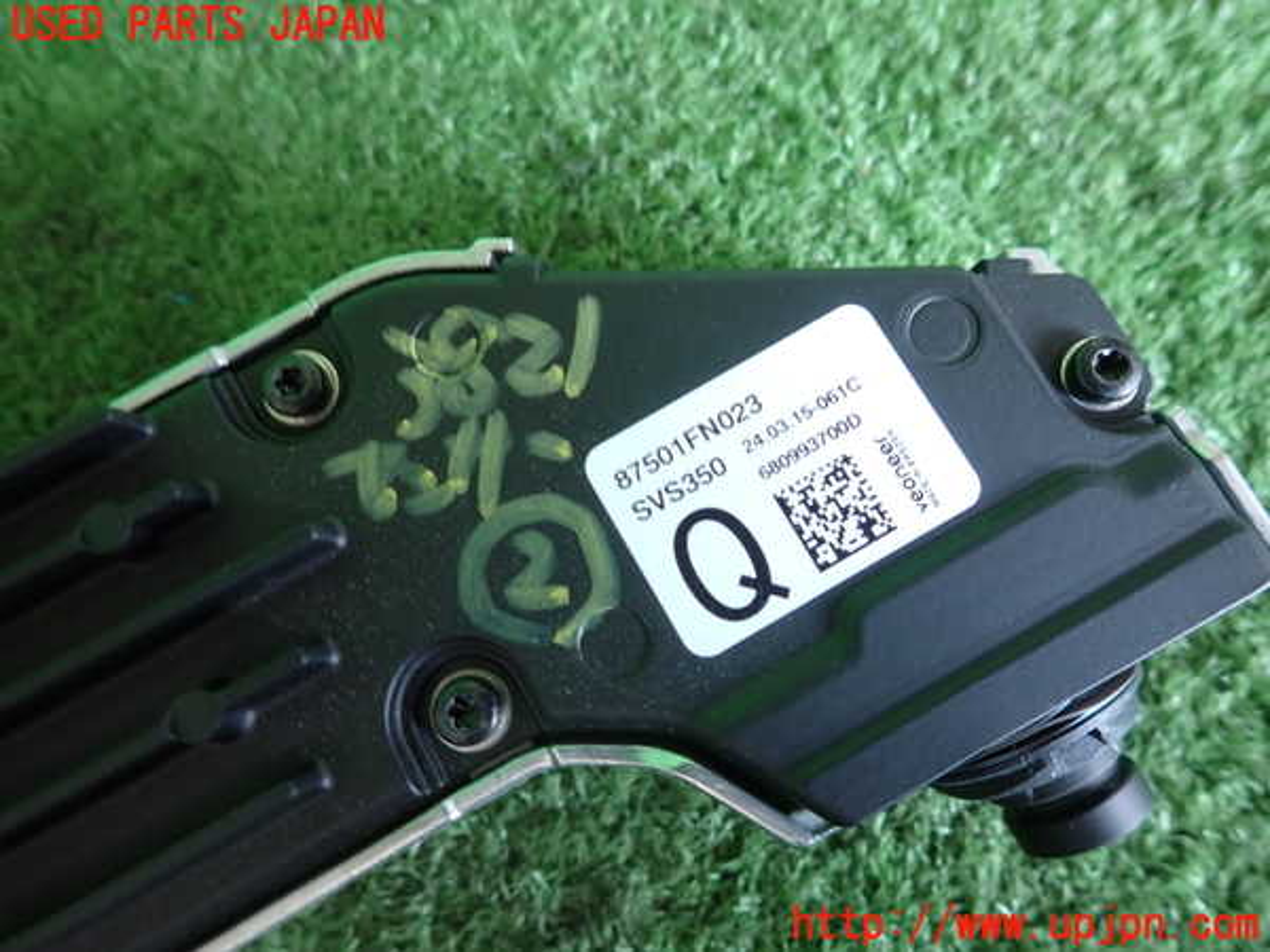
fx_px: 917
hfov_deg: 69.4
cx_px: 635
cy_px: 476
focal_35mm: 25
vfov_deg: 54.9
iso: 200
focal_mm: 4.5
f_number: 2
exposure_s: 1/40
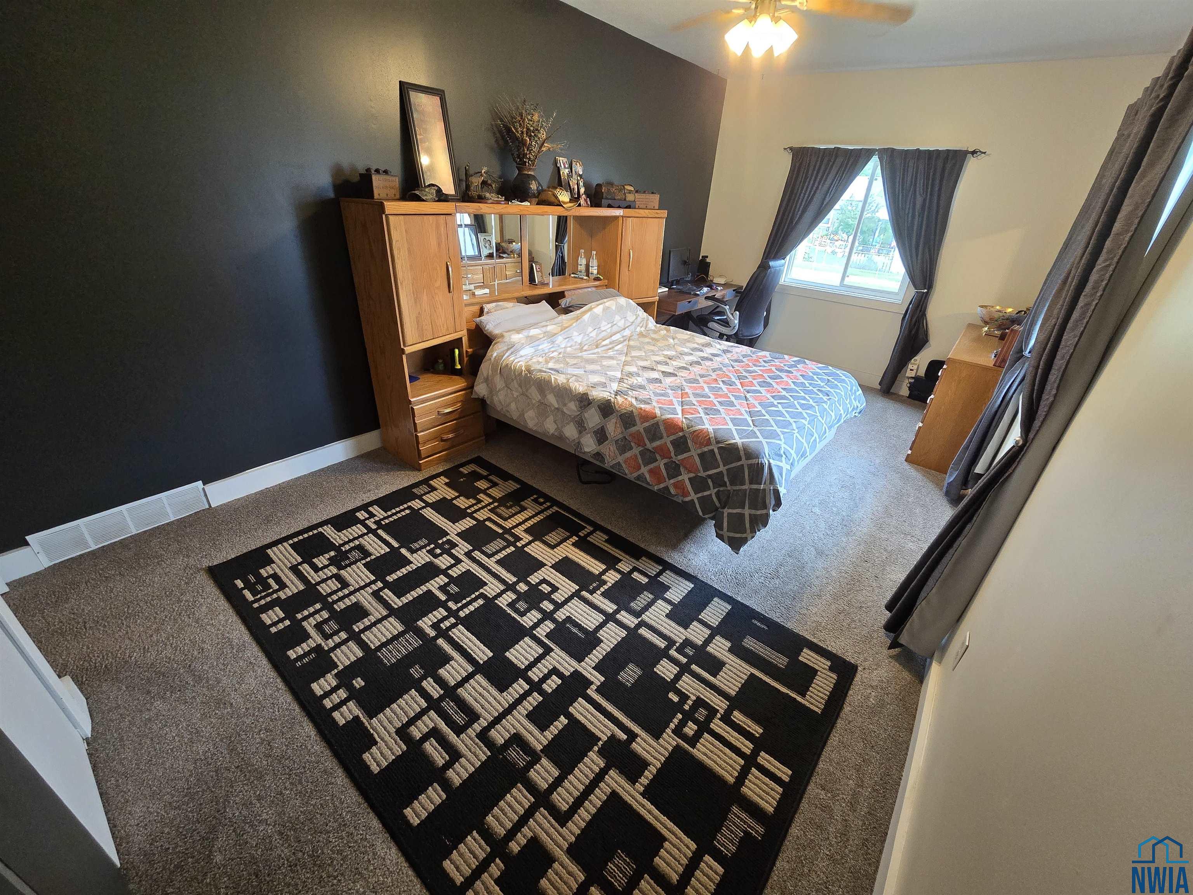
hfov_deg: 106.2
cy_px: 448
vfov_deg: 89.9
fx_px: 448
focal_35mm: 13
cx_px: 596
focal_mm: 2.2
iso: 400
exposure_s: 1/60
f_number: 2.2
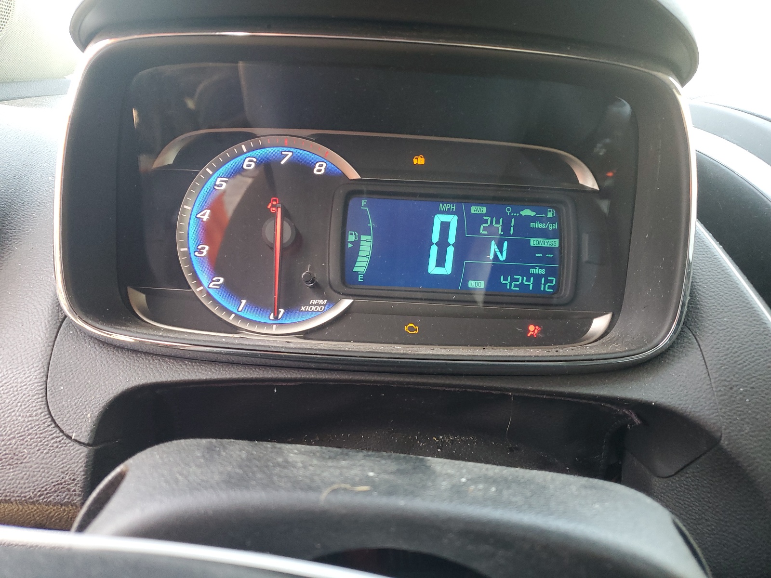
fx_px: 579
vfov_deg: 53.1
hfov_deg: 67.3
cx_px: 386
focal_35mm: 26
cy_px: 289
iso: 119
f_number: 1.5
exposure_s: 1/60.2
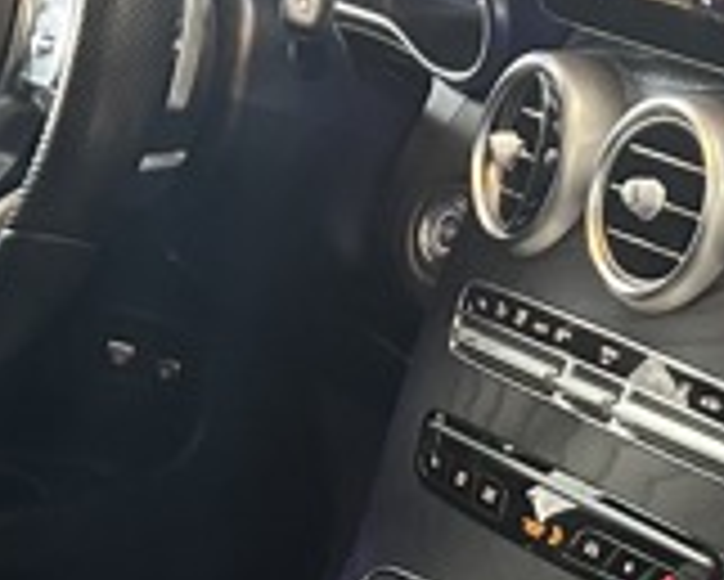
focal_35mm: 126
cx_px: 881
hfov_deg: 14.7
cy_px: 890
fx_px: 2702
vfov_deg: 11.7
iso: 500
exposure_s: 1/33
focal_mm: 5.7
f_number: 1.5
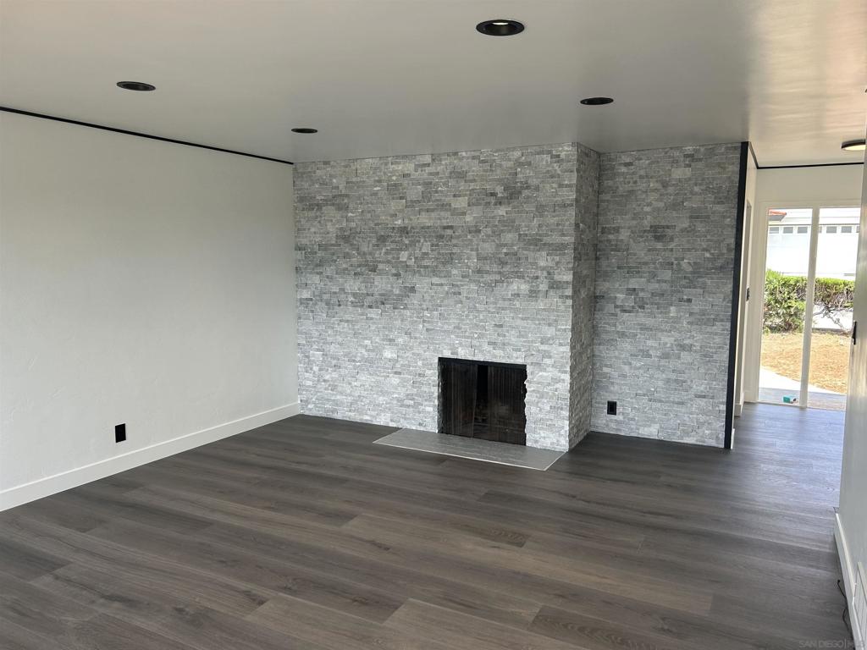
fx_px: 651
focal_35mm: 26
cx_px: 434
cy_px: 325
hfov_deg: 67.3
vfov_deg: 53.1
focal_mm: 5.7
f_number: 1.5
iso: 50
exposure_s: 1/270
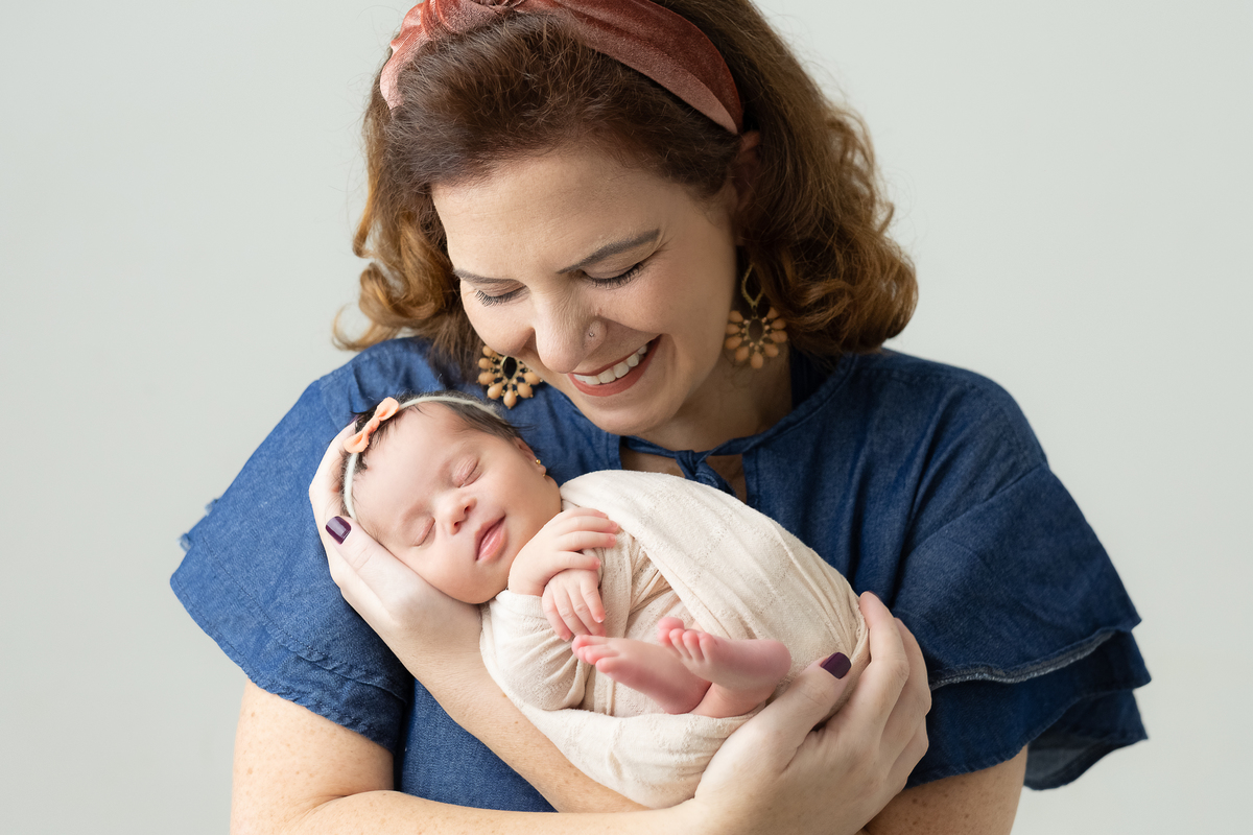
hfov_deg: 24.2
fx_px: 2923
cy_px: 418
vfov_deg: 16.3
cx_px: 626
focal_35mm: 84
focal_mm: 56
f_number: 3.6
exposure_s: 1/100
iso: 1250
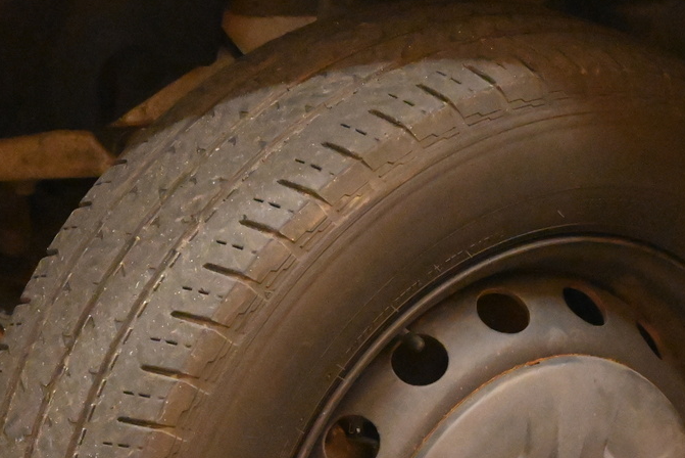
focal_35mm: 181
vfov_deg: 7.6
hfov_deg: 11.3
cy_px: 479
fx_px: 3445
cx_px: 463
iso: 11400
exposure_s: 1/80
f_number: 7.1
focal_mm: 50
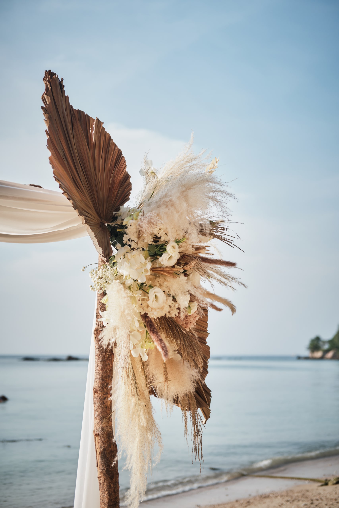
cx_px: 170
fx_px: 748
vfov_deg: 37.5
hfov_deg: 25.5
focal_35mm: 53
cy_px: 254
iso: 80
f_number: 2.8
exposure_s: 1/2000
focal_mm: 35
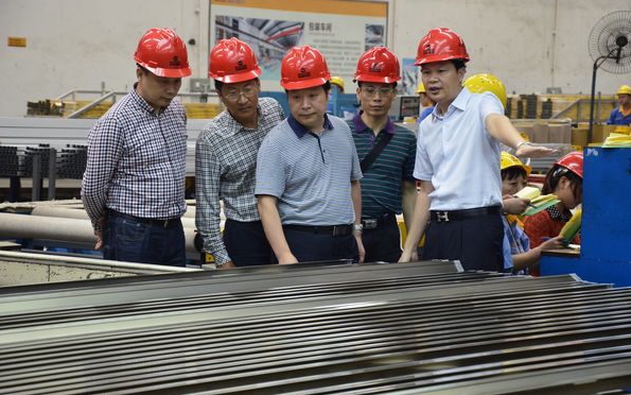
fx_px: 2115
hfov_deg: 17.0
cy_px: 186
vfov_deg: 10.7
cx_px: 317
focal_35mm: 123
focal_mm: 80
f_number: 6.3
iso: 2200
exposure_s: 1/80
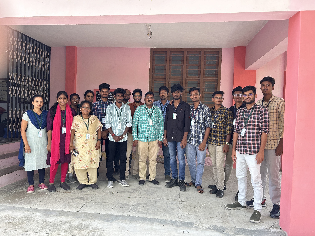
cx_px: 158
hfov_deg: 67.3
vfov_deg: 53.1
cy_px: 118
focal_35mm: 26
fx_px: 237
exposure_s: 1/218
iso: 40
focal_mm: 5.7
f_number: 1.5
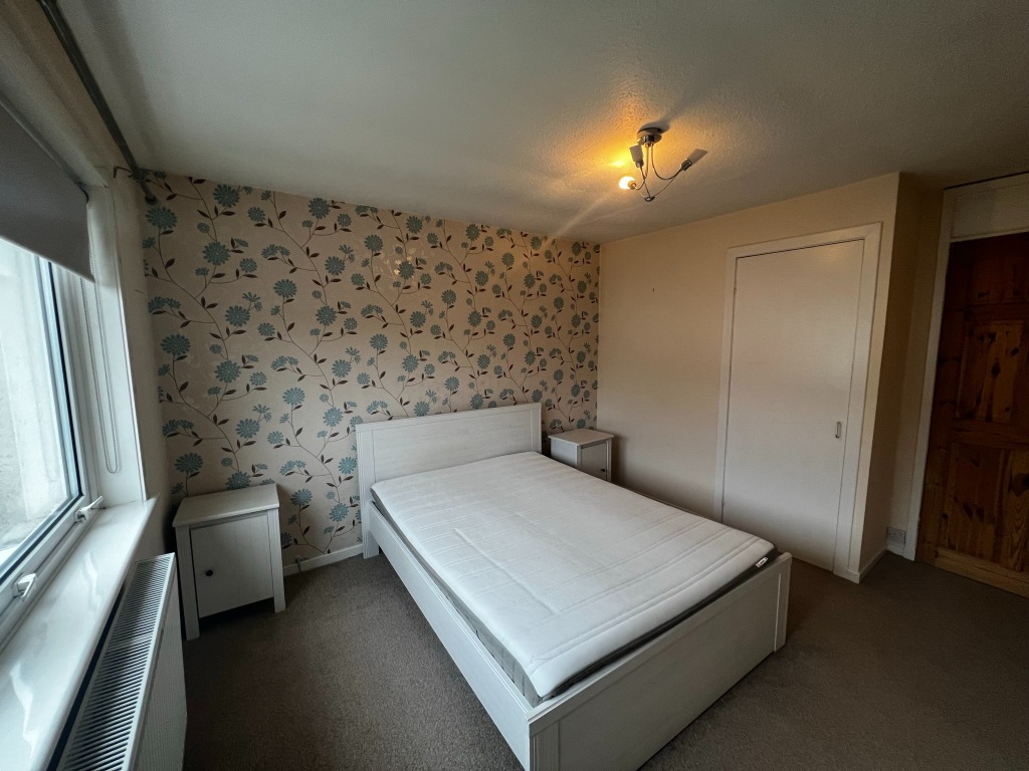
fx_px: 386
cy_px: 386
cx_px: 514
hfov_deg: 106.2
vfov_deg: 89.9
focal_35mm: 13
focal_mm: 1.57
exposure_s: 1/50
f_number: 1.8
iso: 125
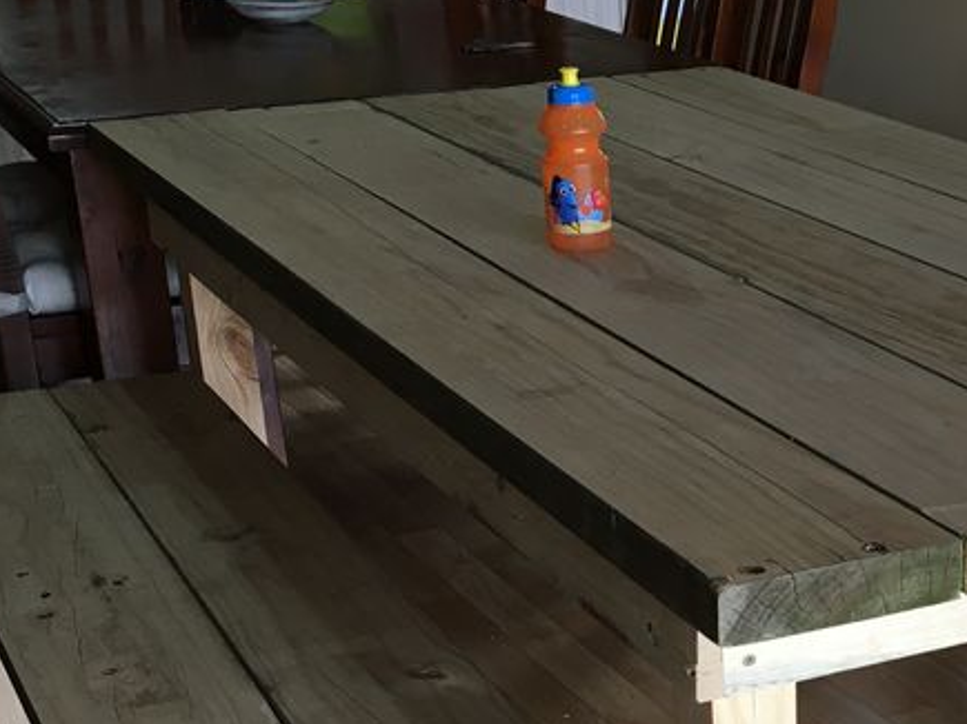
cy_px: 715
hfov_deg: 24.4
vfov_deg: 18.4
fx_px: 2178
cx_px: 849
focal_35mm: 78
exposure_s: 1/33
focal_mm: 4.15
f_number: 2.2
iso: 64
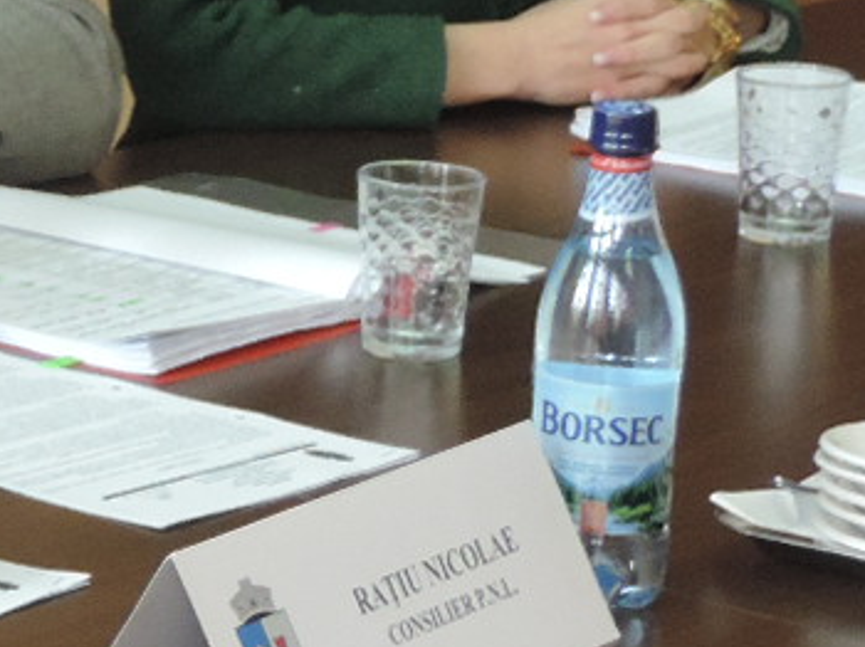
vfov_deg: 6.9
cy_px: 151
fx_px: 5369
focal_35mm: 215
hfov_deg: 8.7
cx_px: -890
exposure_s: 1/30
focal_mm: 8.3
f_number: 3.5
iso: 400
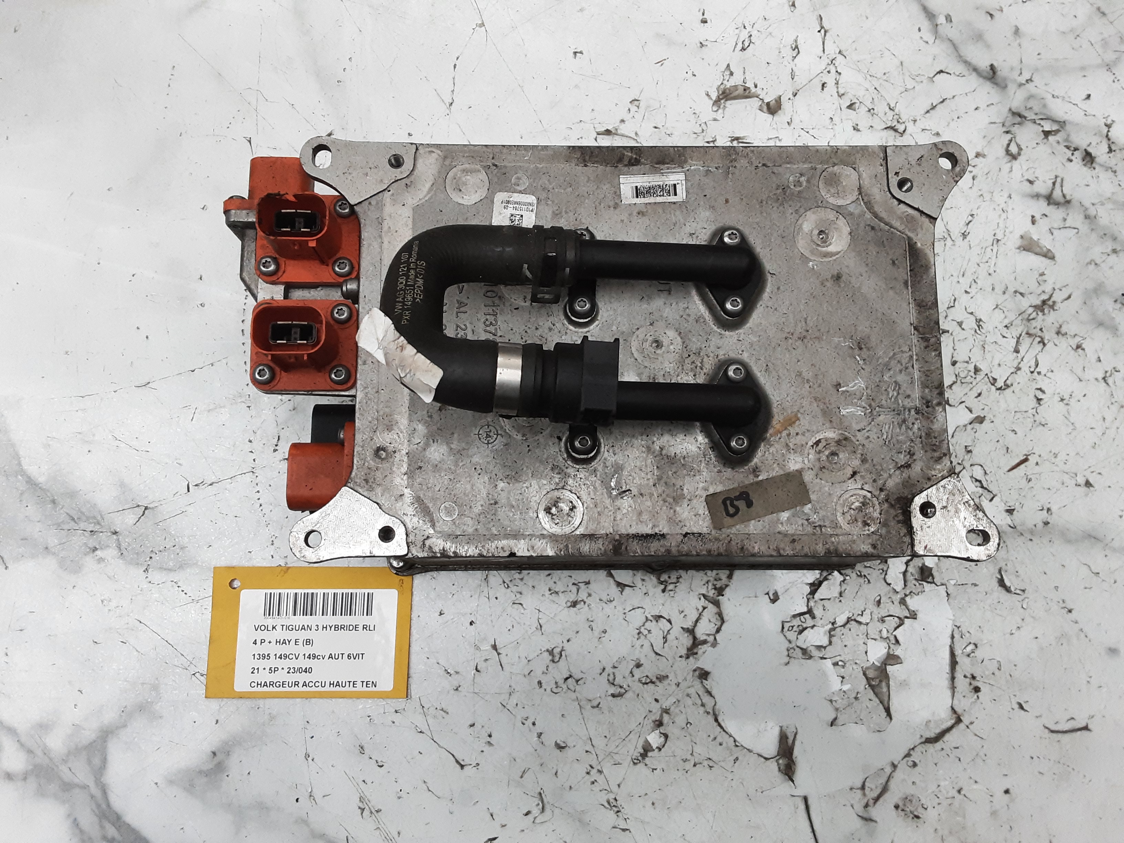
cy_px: 422
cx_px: 562
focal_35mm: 27
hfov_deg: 65.3
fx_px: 877
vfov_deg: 51.4
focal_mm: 2.91
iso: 160
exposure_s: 1/50
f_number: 1.9
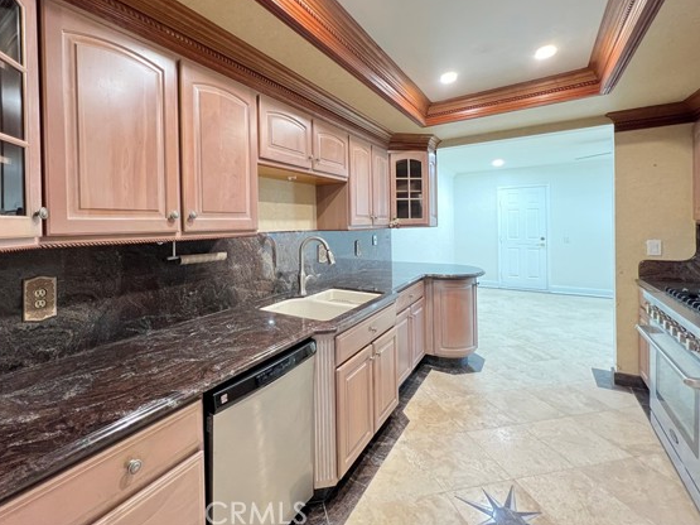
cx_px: 317
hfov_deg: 97.9
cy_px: 228
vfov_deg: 81.3
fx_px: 303
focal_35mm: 15
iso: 640
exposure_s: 1/40
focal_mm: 1.57
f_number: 1.8
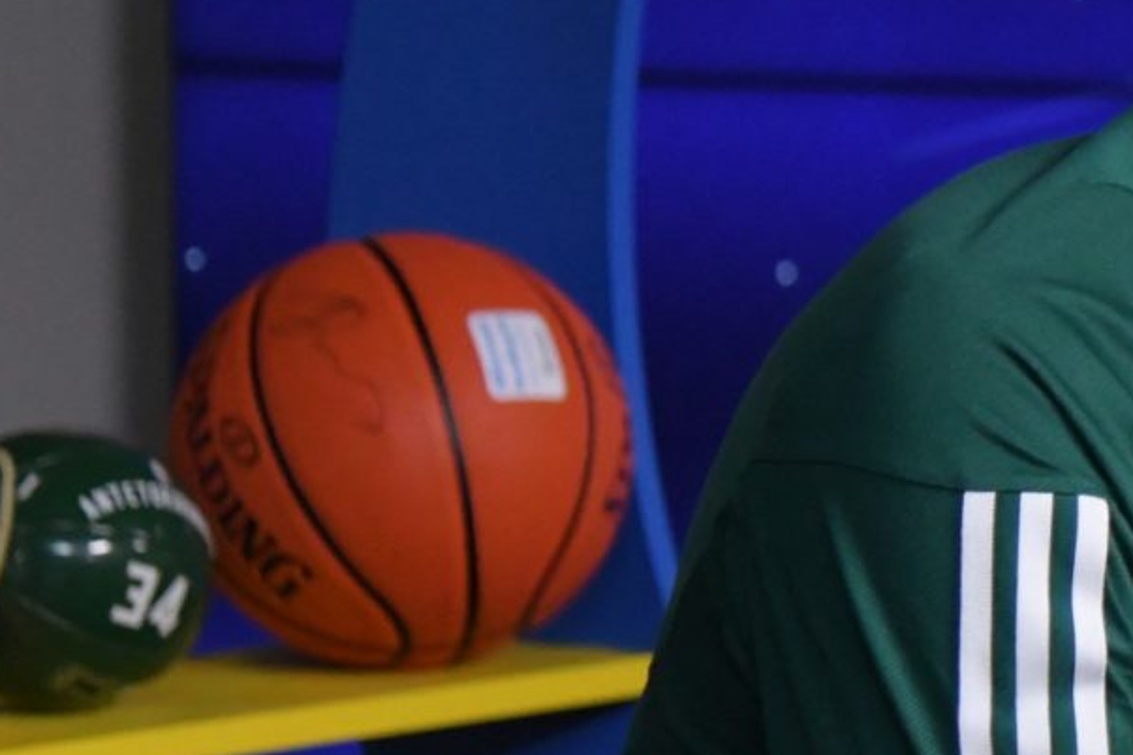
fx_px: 8686
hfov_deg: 7.2
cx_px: 2243
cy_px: 298
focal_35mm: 276
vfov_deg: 5.0
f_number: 4
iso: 2500
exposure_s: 1/250
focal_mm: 65
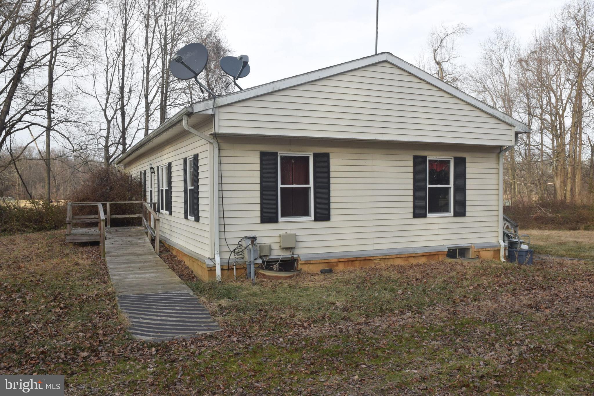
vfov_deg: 47.9
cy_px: 198
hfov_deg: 67.4
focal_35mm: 27
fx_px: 445
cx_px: 297
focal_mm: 18
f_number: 13
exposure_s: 1/125
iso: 400
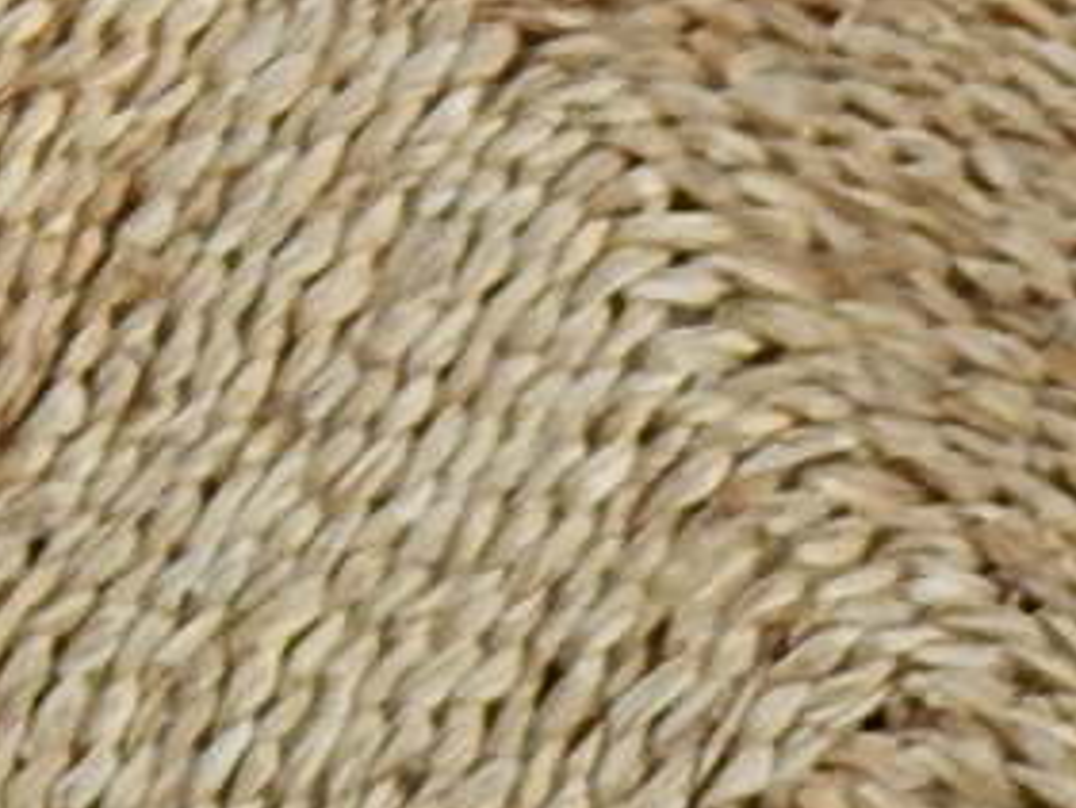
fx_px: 9547
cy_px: 2229
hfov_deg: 6.4
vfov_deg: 4.7
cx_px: 1325
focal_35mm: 307
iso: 500
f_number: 3.8
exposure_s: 1/8
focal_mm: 9.7
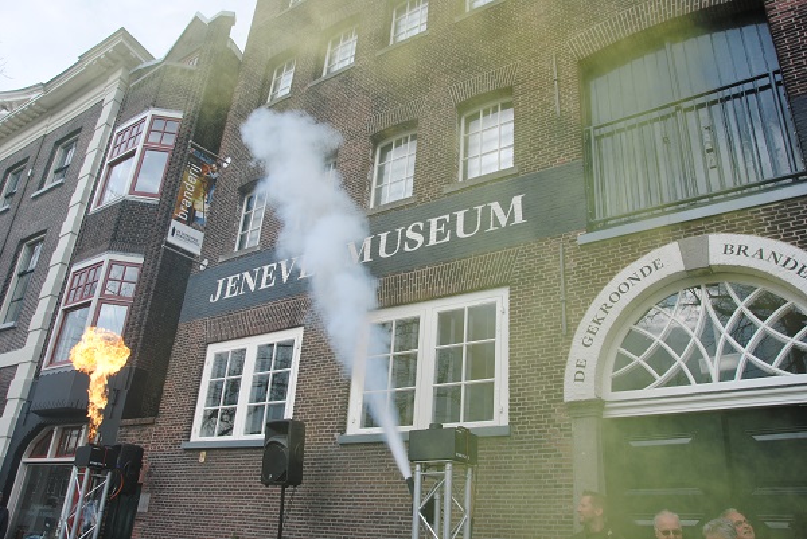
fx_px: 606
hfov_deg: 67.3
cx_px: 404
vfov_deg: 48.0
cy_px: 270
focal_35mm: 27
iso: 100
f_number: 6.3
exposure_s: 1/200
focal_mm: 18
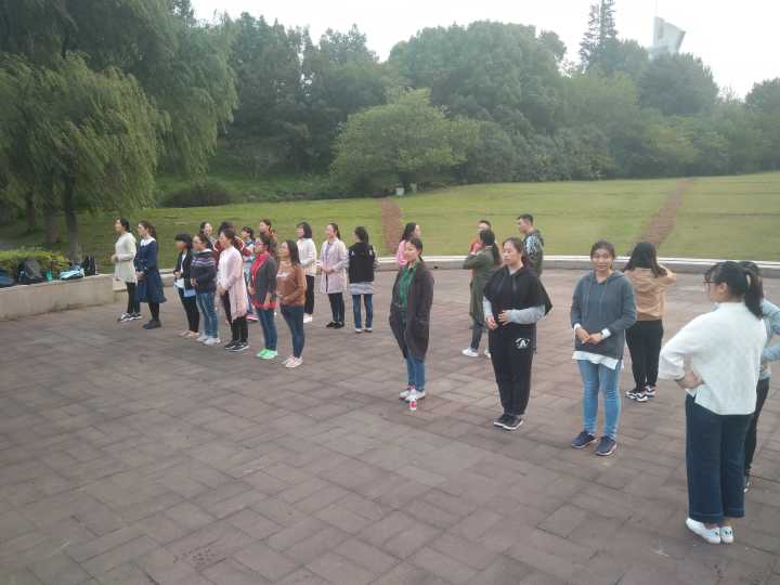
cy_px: 292
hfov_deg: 79.0
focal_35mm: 21
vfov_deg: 63.4
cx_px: 390
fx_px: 473
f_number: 2.2
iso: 52
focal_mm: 3.66
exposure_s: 1/50
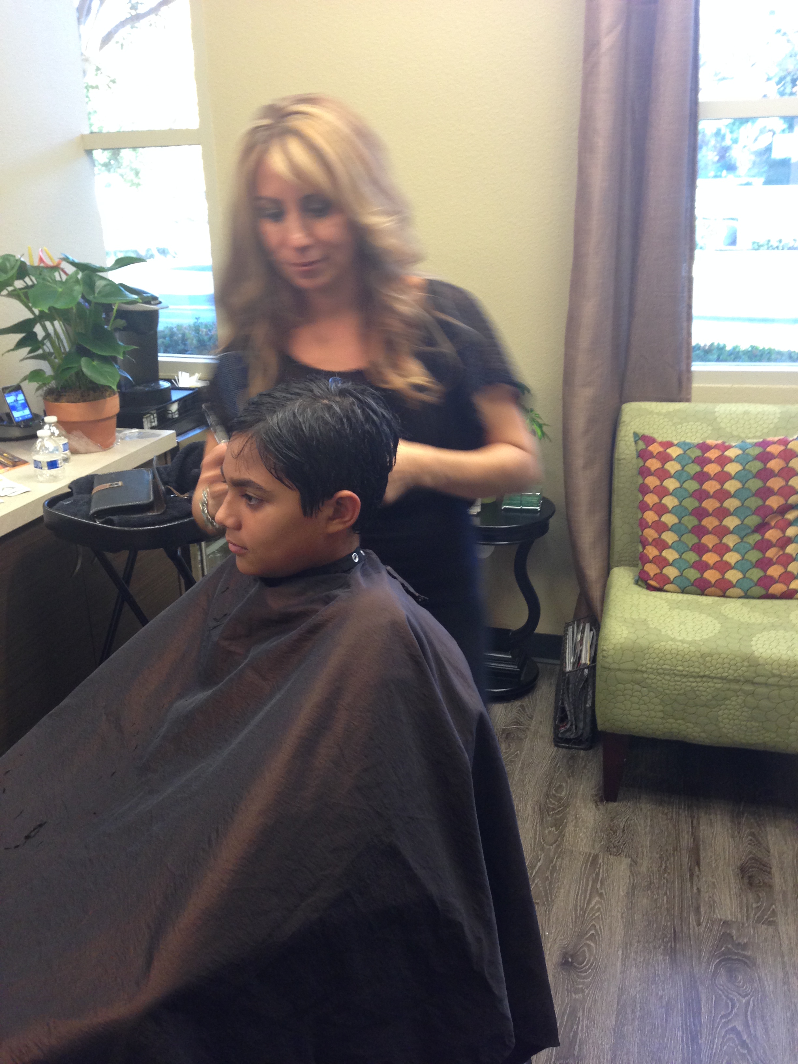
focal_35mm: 33
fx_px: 1014
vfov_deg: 55.4
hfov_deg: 42.9
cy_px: 532
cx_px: 399
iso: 125
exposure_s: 1/20
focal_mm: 4.12
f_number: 2.4
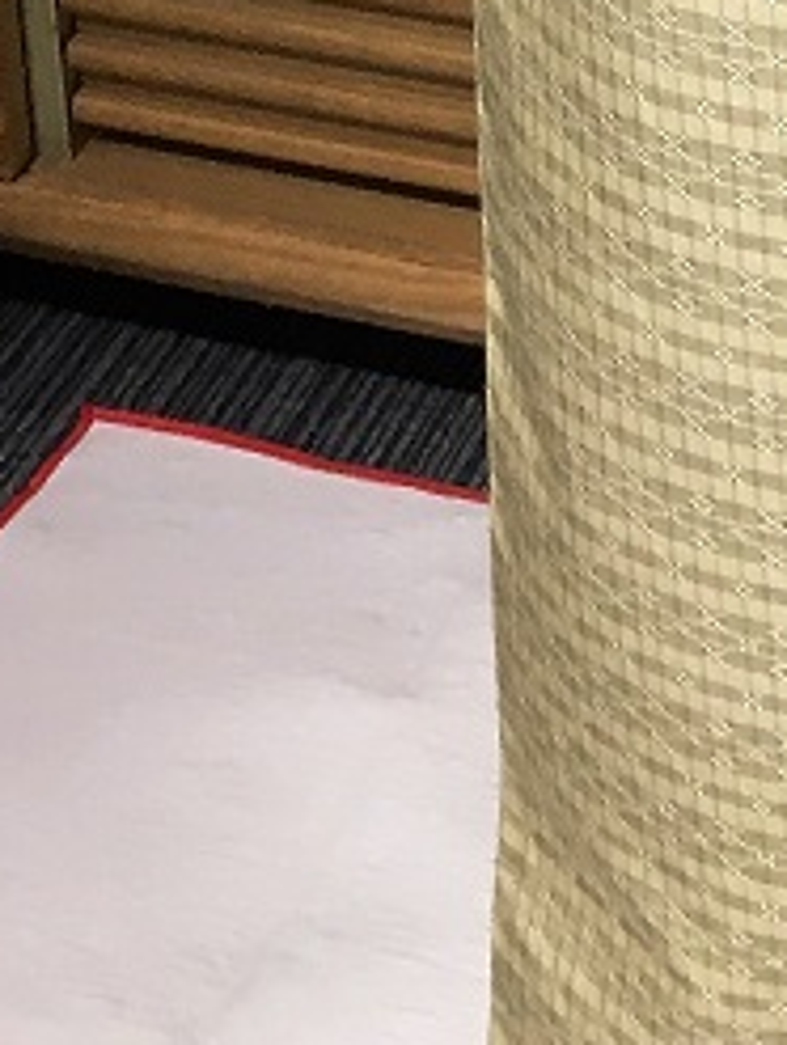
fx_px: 3779
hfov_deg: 11.6
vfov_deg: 13.6
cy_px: -1007
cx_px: 1045
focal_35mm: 125
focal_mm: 4.15
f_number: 2.2
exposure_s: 1/30
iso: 25
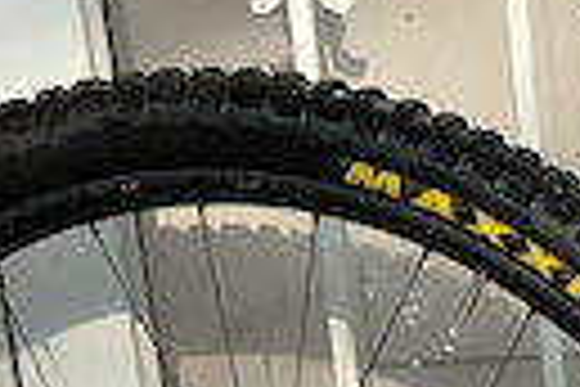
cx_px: 1326
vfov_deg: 7.4
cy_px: 634
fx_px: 2916
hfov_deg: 10.1
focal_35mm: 181
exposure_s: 1/1171
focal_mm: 4
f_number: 1.8
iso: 20
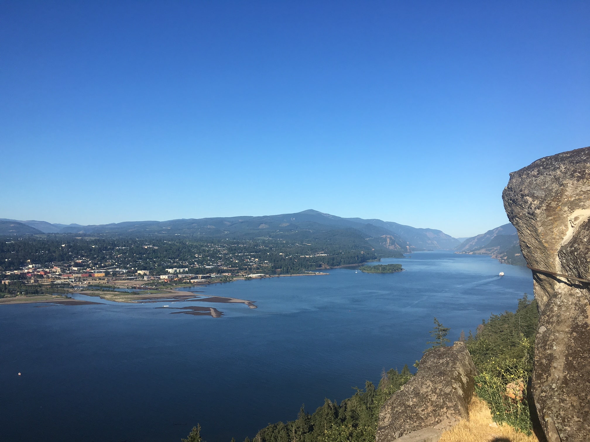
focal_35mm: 29
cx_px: 295
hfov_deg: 61.7
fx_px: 494
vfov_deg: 48.2
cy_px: 221
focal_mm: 4.15
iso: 25
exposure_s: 1/1748
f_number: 2.2
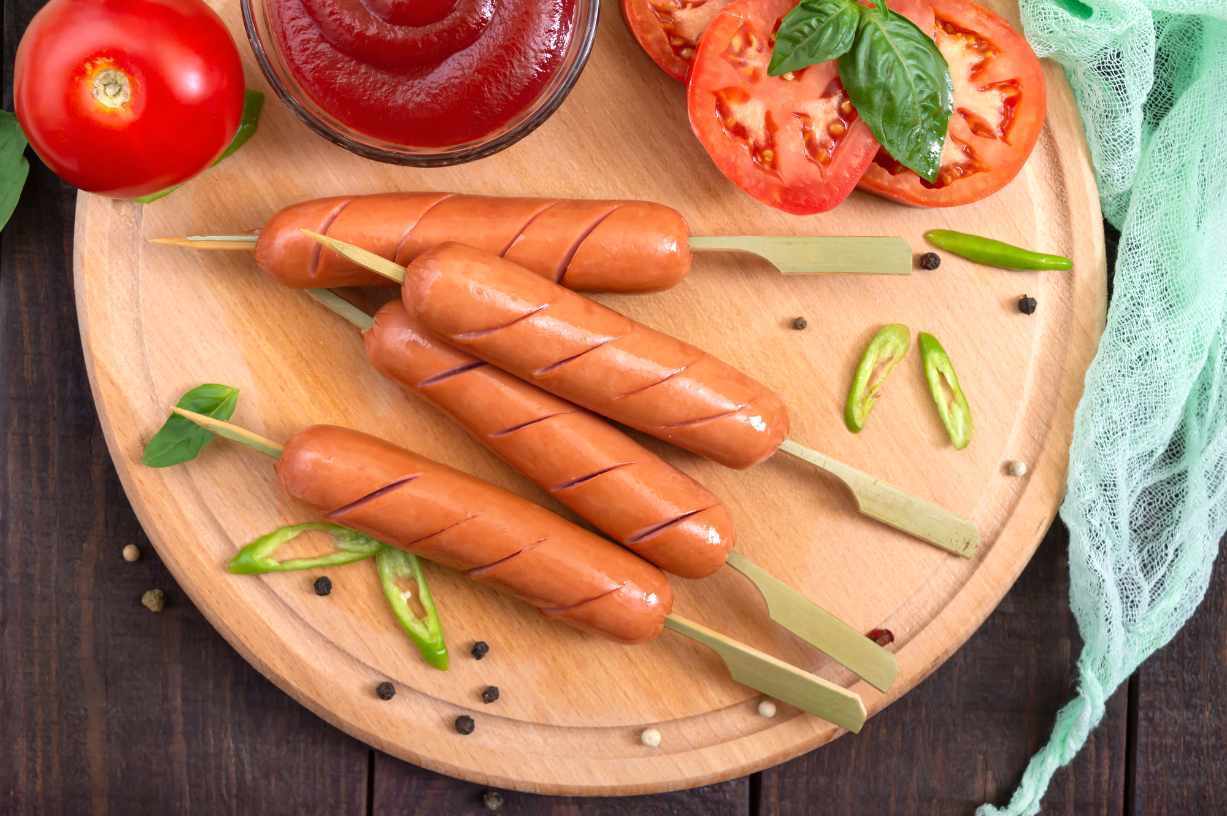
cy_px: 408
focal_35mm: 52
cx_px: 614
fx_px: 1788
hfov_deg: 37.9
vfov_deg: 25.7
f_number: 9
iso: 200
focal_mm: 35
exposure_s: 1/160
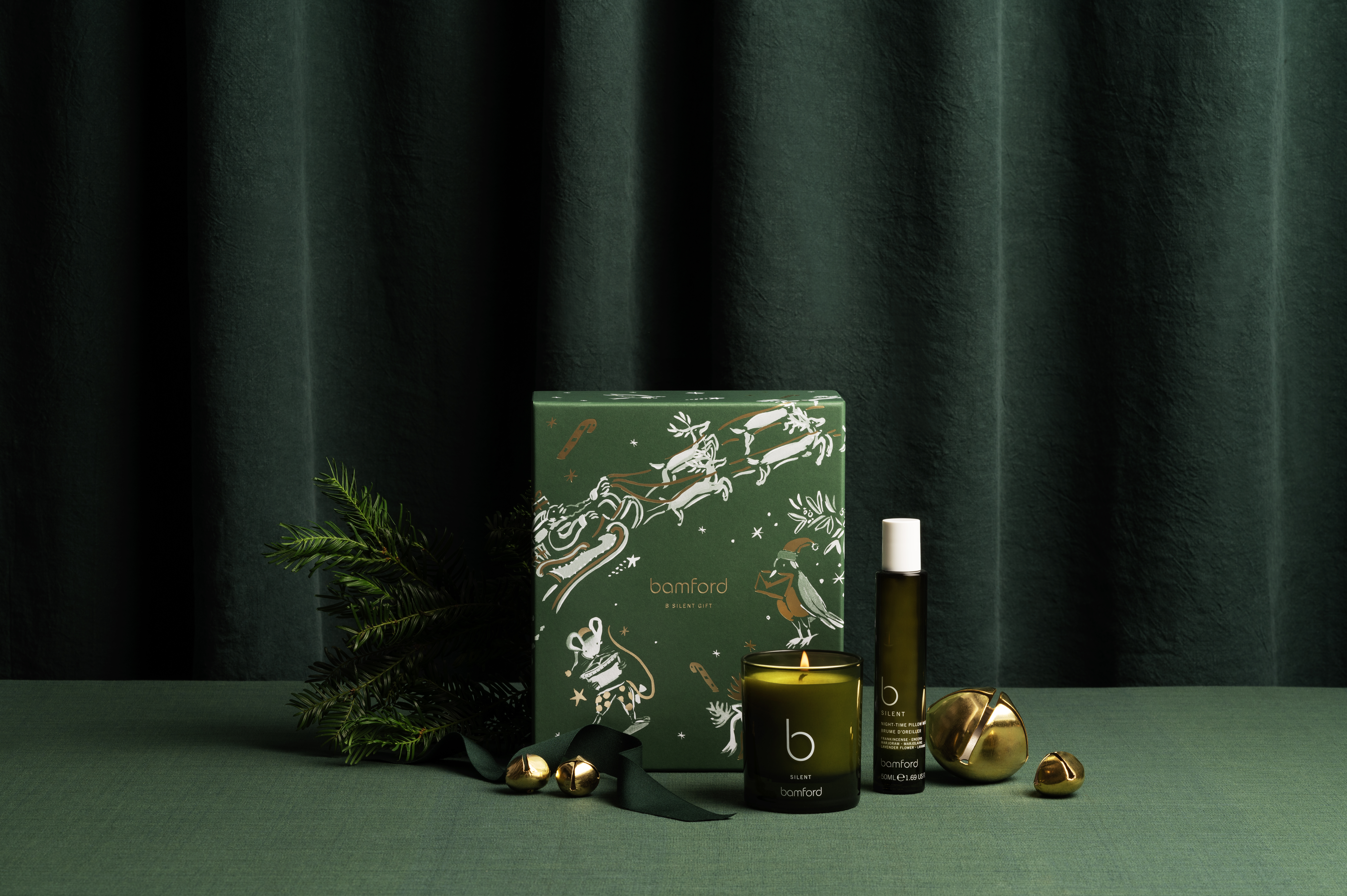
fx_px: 3365
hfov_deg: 22.6
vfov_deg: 15.2
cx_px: 674
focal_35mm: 90
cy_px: 448
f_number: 13
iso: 125
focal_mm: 90
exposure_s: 1/125
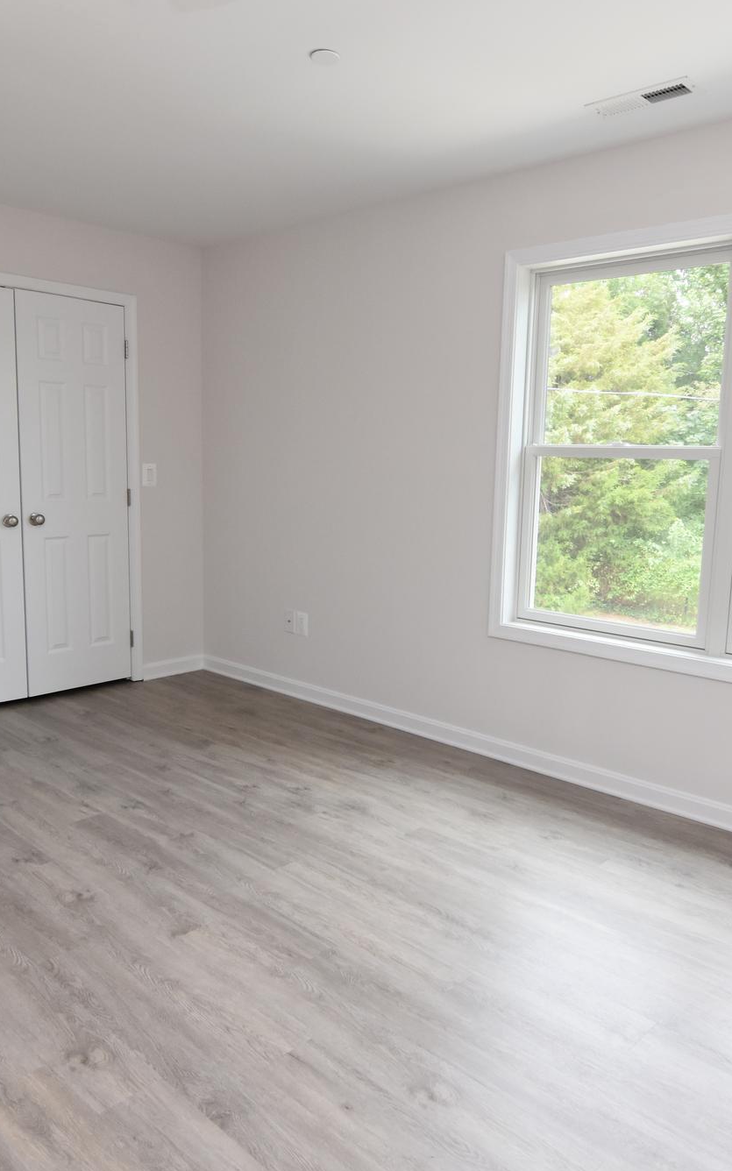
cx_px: 382
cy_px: 582
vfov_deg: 70.9
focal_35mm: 26
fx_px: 823
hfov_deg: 47.9
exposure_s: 1/125
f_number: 5.6
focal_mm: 11
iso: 800
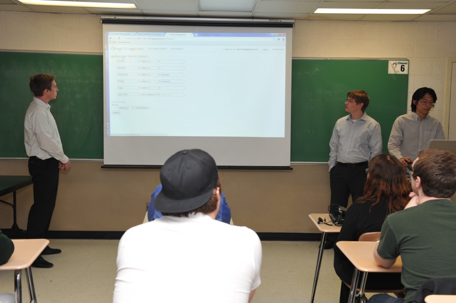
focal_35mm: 44
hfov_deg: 44.5
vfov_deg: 30.5
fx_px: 557
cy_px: 152
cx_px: 228
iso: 1000
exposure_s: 1/100
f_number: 7.1
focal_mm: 44
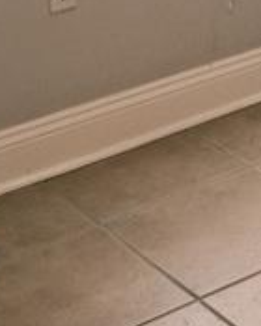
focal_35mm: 148
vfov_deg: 12.1
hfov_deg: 10.2
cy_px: -235
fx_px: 1429
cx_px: 333
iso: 1000
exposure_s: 1/60
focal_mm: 15
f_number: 3.5
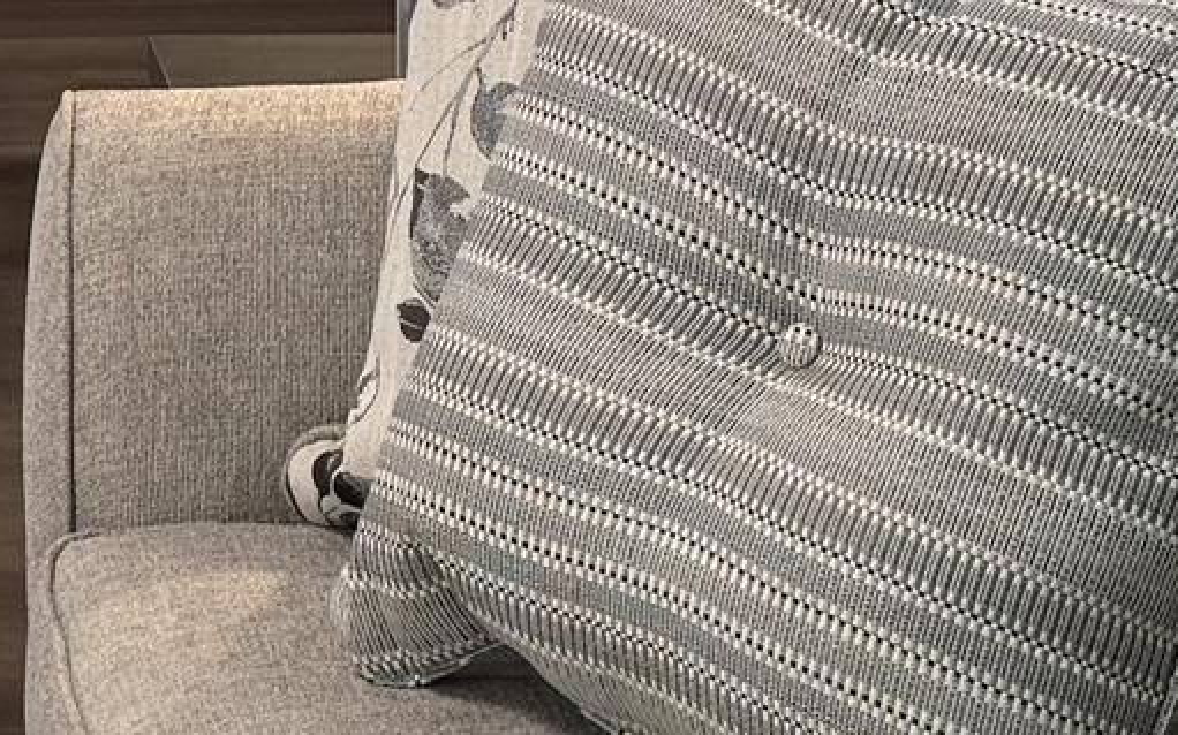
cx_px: -120
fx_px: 4910
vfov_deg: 8.2
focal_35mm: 153
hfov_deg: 13.4
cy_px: -737
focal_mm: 6.76
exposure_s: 1/60
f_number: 1.78
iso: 125
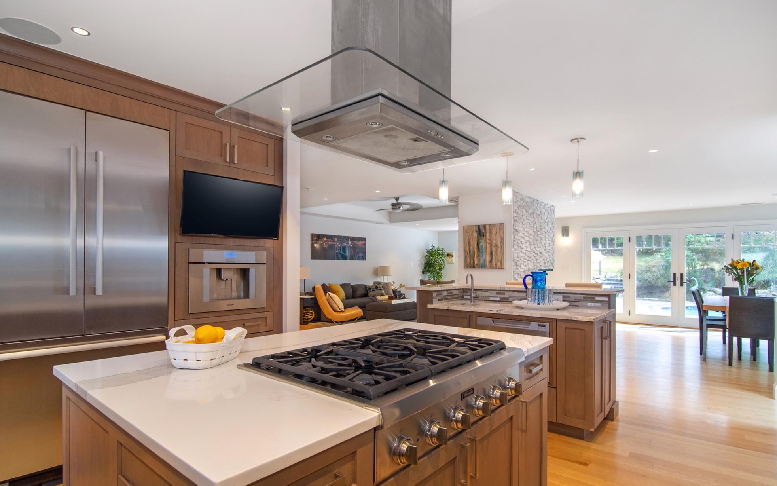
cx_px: 402
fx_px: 371
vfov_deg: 66.3
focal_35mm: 18
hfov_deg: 92.6
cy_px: 266
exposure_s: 1/60
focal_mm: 11
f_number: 8
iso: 640
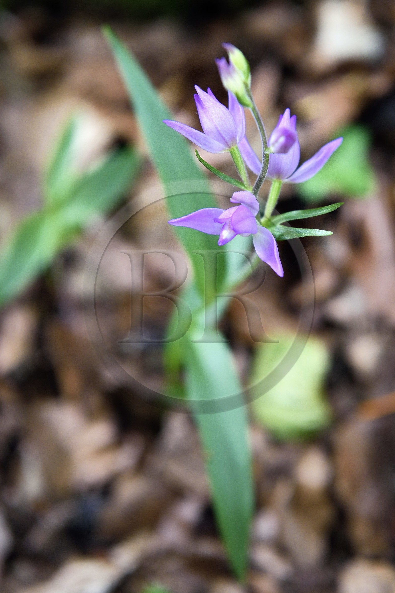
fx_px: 1169
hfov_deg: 19.2
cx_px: 198
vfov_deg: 28.5
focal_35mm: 71
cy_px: 297
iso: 800
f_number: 5.6
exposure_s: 1/100
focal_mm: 70
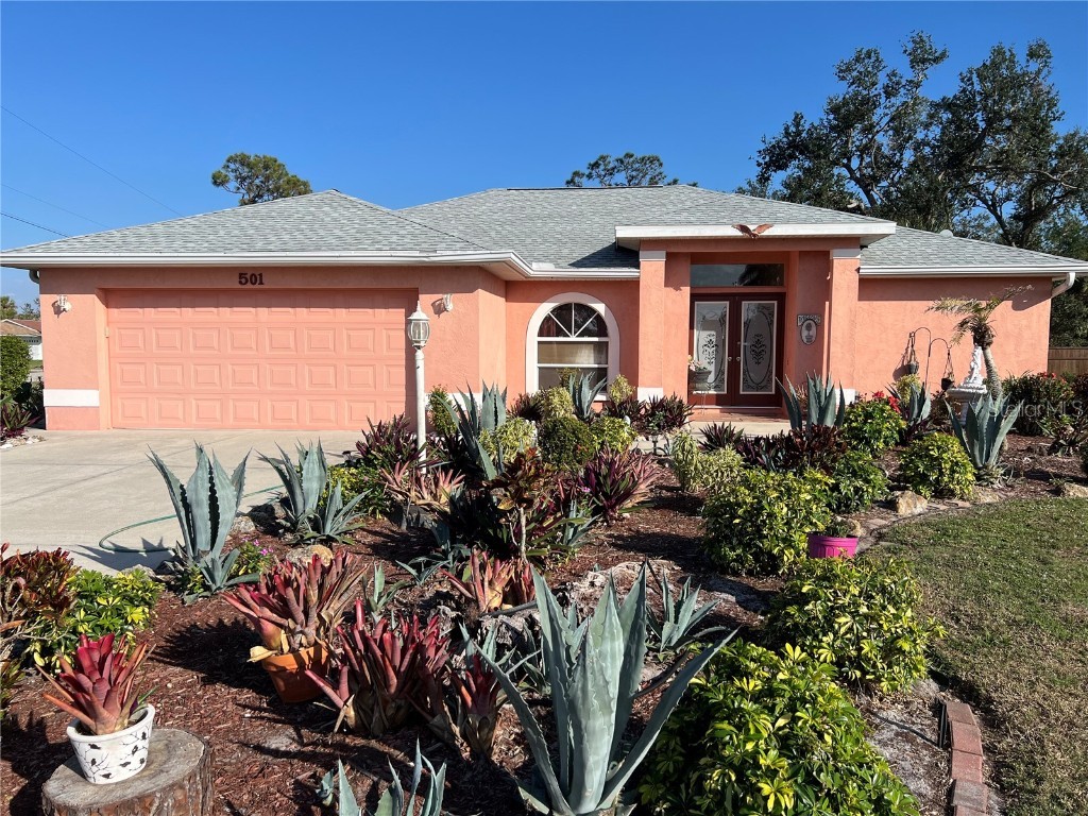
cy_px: 408
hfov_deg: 67.3
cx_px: 544
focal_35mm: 26
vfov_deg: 53.1
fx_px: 817
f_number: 1.5
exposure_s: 1/5319
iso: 50
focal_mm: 5.7
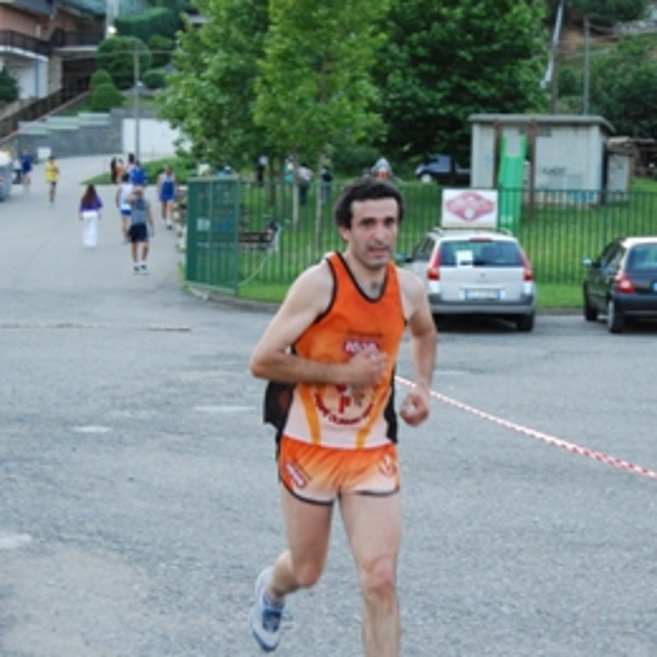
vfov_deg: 20.6
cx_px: 345
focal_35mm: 84
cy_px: 382
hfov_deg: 20.6
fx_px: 1804
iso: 800
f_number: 4.8
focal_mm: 38
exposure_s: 1/80
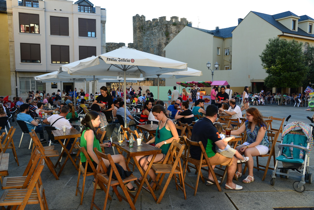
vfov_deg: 43.6
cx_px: 157
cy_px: 105
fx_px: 262
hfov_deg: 61.9
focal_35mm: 30
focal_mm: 30
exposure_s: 1/125
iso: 200
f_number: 5.6
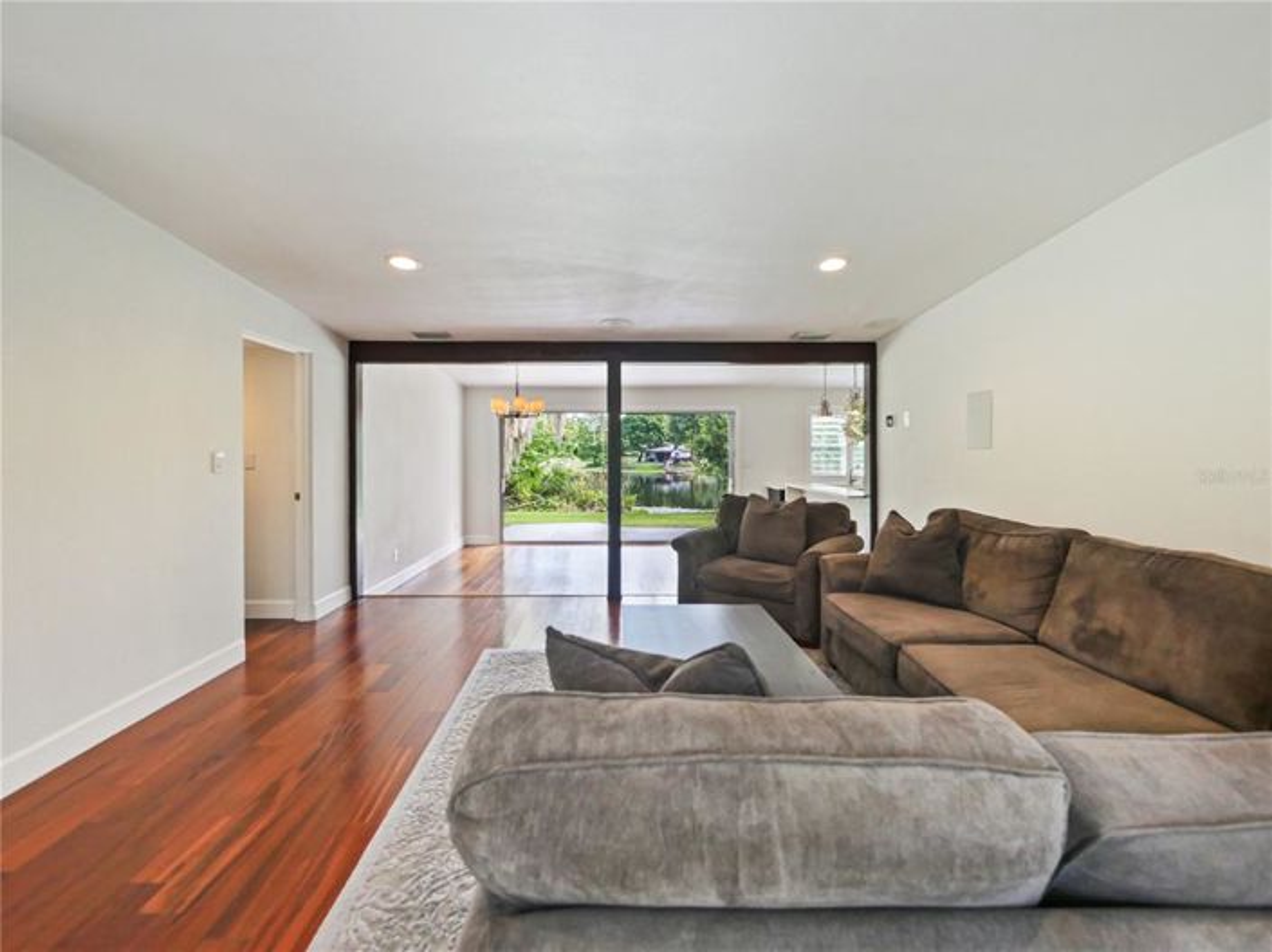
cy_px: 476
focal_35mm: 14
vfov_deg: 85.6
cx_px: 636
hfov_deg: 102.1
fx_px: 514
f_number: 4
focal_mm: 7
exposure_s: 1/60
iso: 640
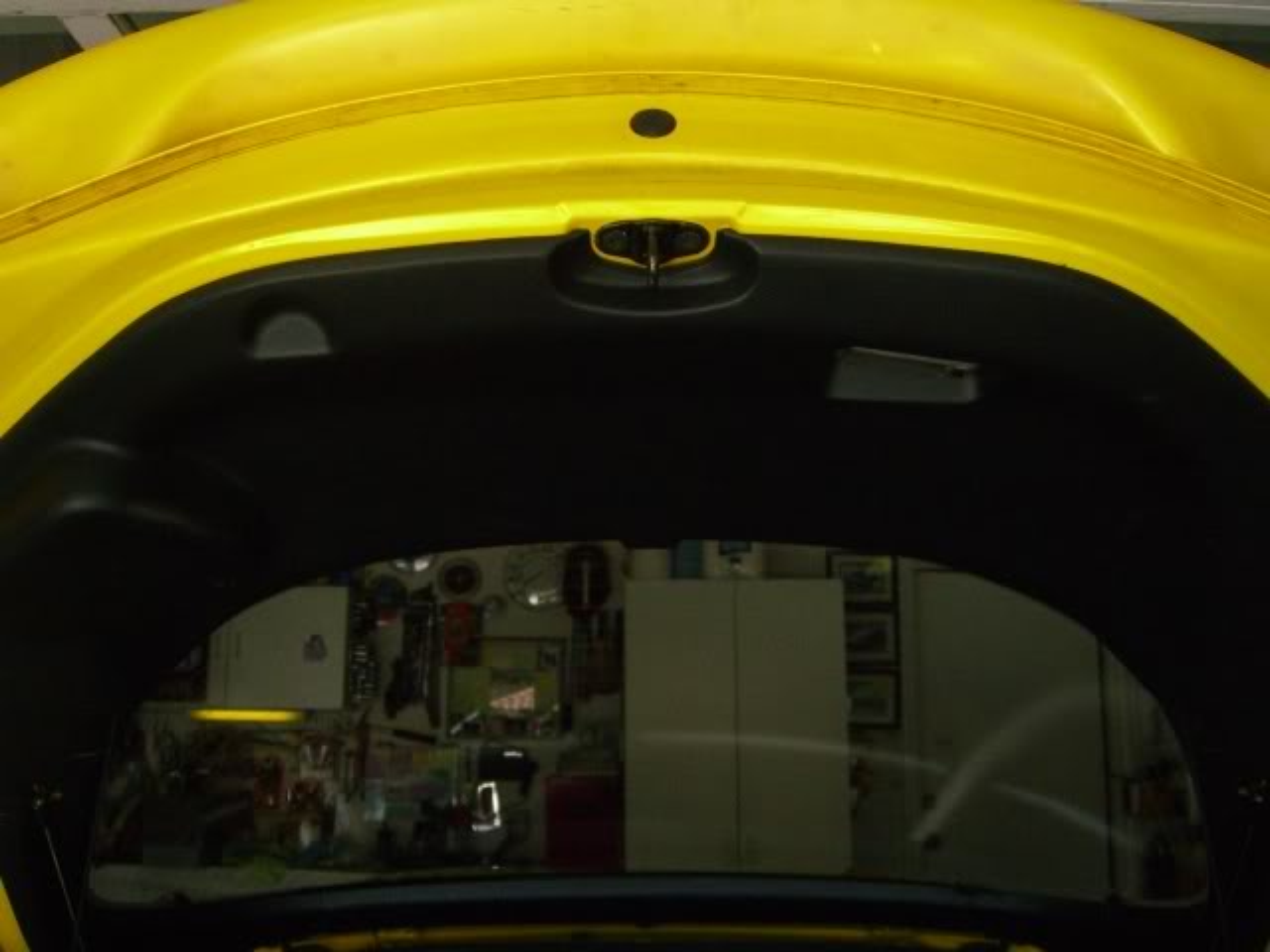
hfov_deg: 49.0
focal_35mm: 38
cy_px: 476
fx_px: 1394
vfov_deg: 37.7
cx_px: 635
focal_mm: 7.9
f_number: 2.8
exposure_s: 1/1000
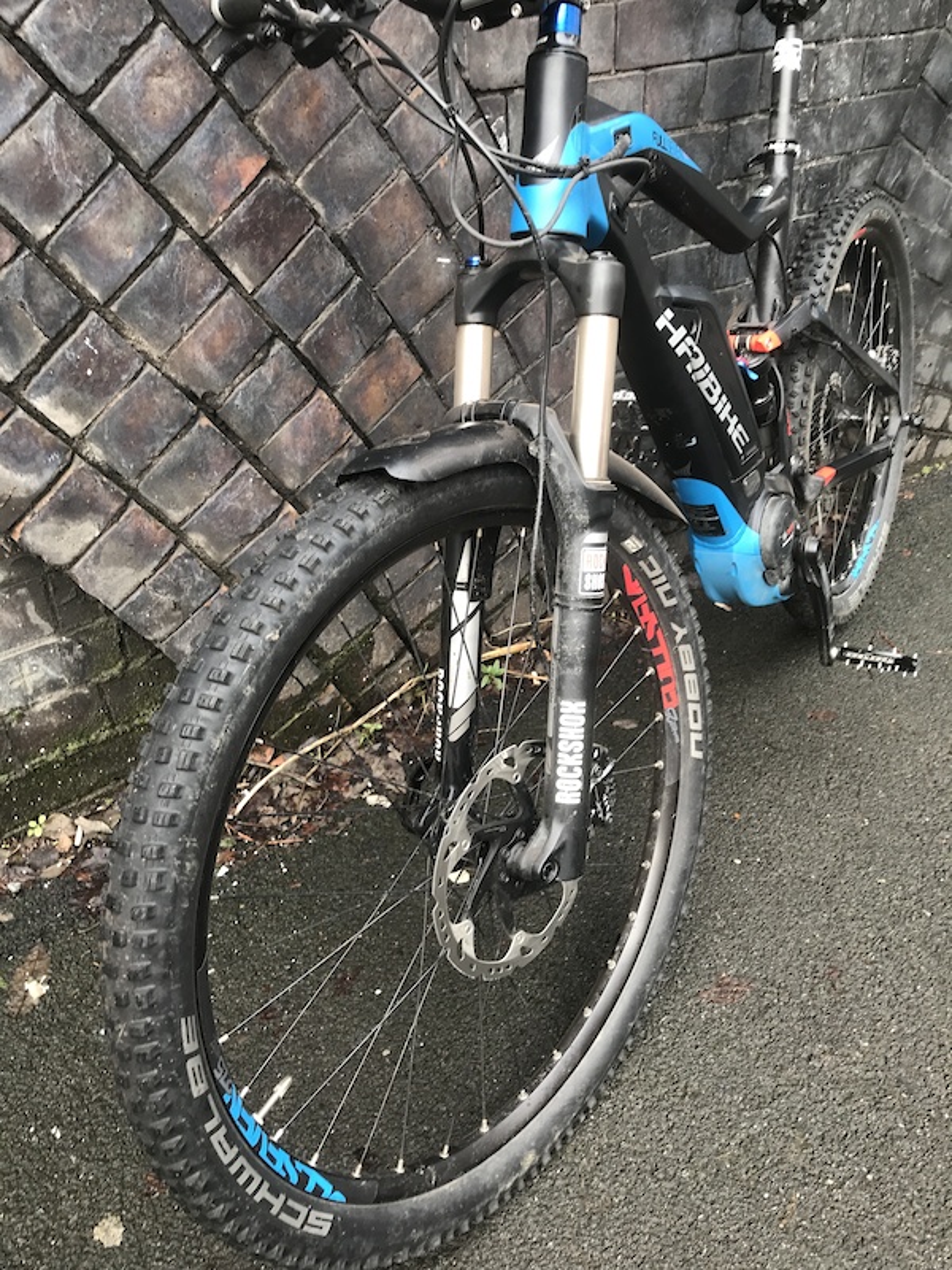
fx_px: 1027
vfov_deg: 63.4
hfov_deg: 49.7
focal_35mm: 28
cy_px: 635
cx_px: 476
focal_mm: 3.99
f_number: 1.8
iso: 25
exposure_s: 1/50
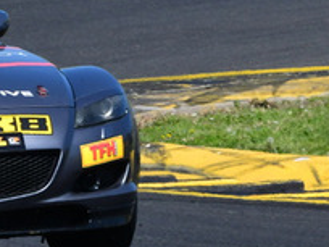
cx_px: -53
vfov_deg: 1.3
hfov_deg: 1.8
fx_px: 10740
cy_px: 0
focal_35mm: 1130
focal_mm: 200
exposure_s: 1/640
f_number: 11
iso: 400
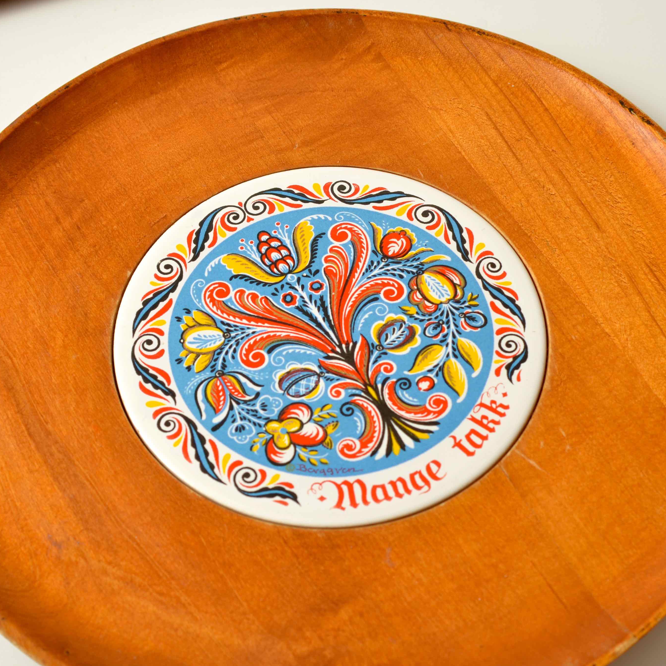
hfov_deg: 26.5
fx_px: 1415
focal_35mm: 65
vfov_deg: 26.5
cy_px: 368
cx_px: 376
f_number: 5.6
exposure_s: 1/250
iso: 100
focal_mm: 28
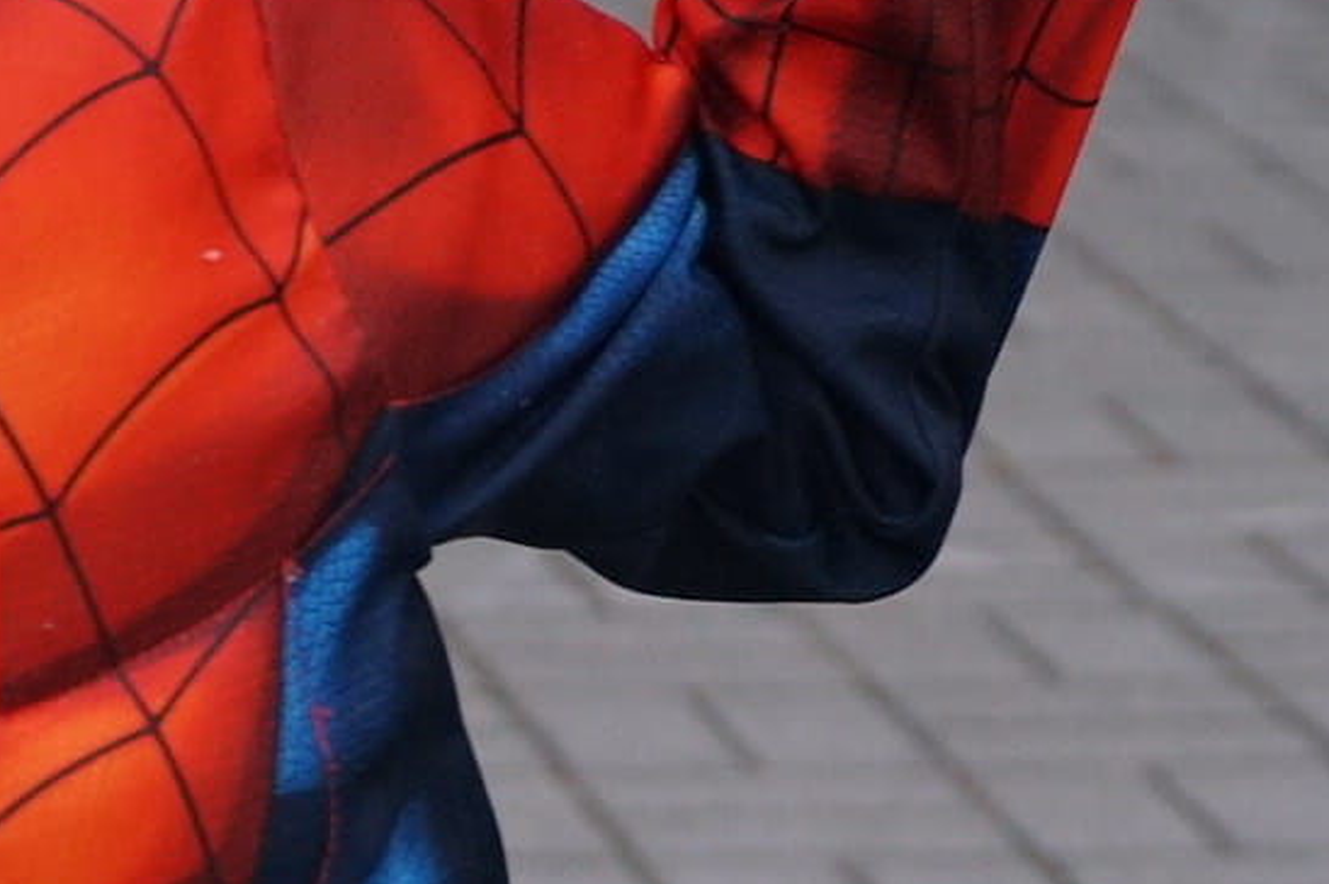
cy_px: 138
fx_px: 10653
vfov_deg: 4.8
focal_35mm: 289
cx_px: -1574
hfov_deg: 6.8
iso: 1000
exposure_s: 1/2000
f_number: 4
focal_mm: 35
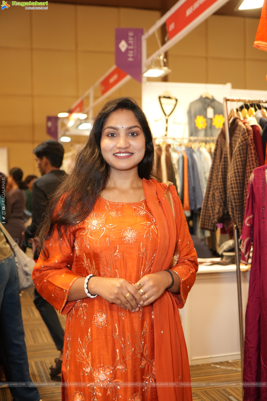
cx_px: 134
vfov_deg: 42.7
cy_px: 200
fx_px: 512
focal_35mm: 46
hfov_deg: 29.2
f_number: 4
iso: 800
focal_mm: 46
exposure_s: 1/160
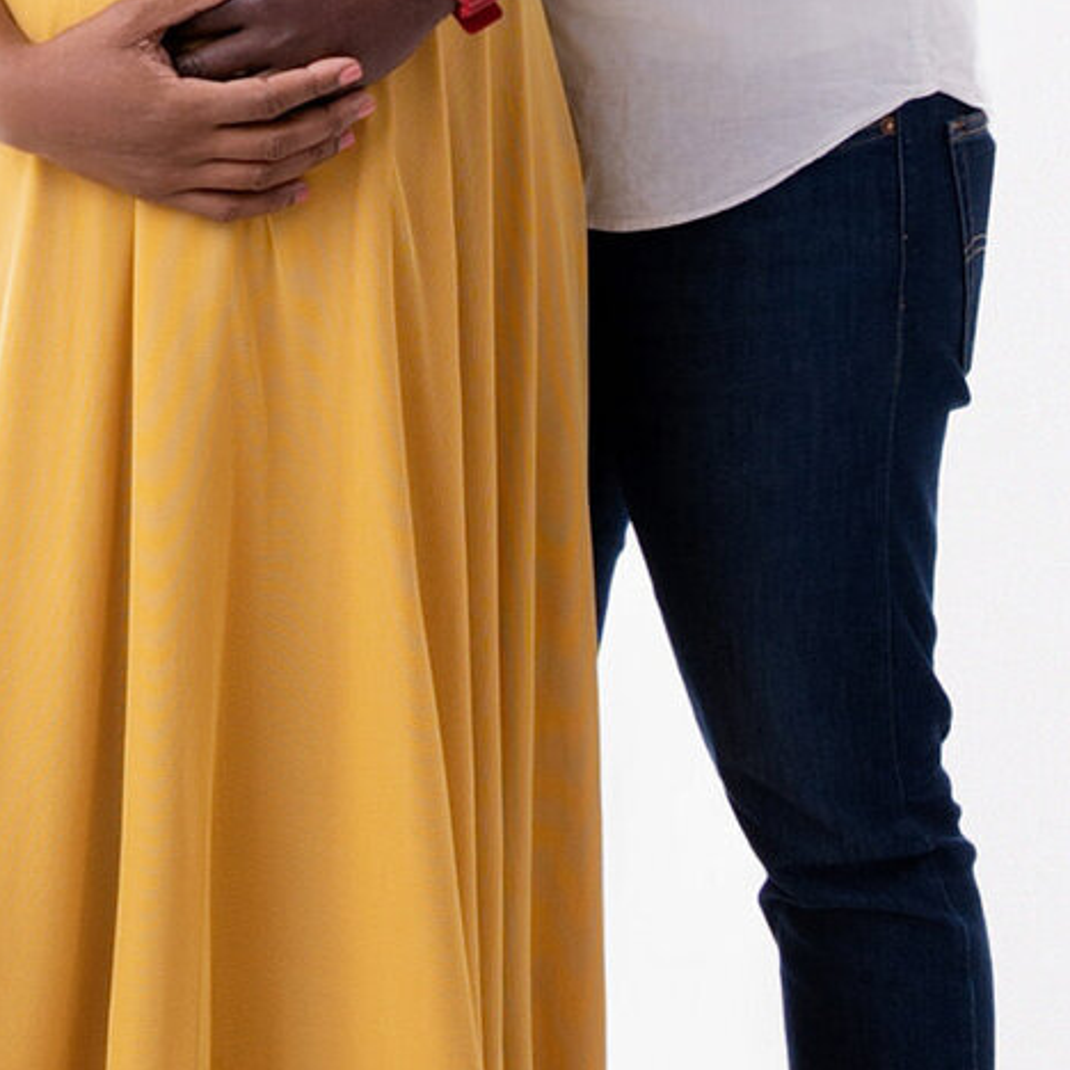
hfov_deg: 12.1
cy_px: 26
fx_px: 5036
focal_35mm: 144
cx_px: 249
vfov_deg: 12.0
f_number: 7.1
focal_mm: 44
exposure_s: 1/160
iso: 200
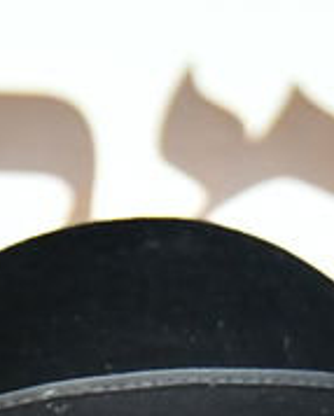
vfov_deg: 2.1
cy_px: 1083
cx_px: 178
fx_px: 11339
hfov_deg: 1.7
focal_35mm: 920
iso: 3200
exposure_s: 1/125
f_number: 5.6
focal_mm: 125
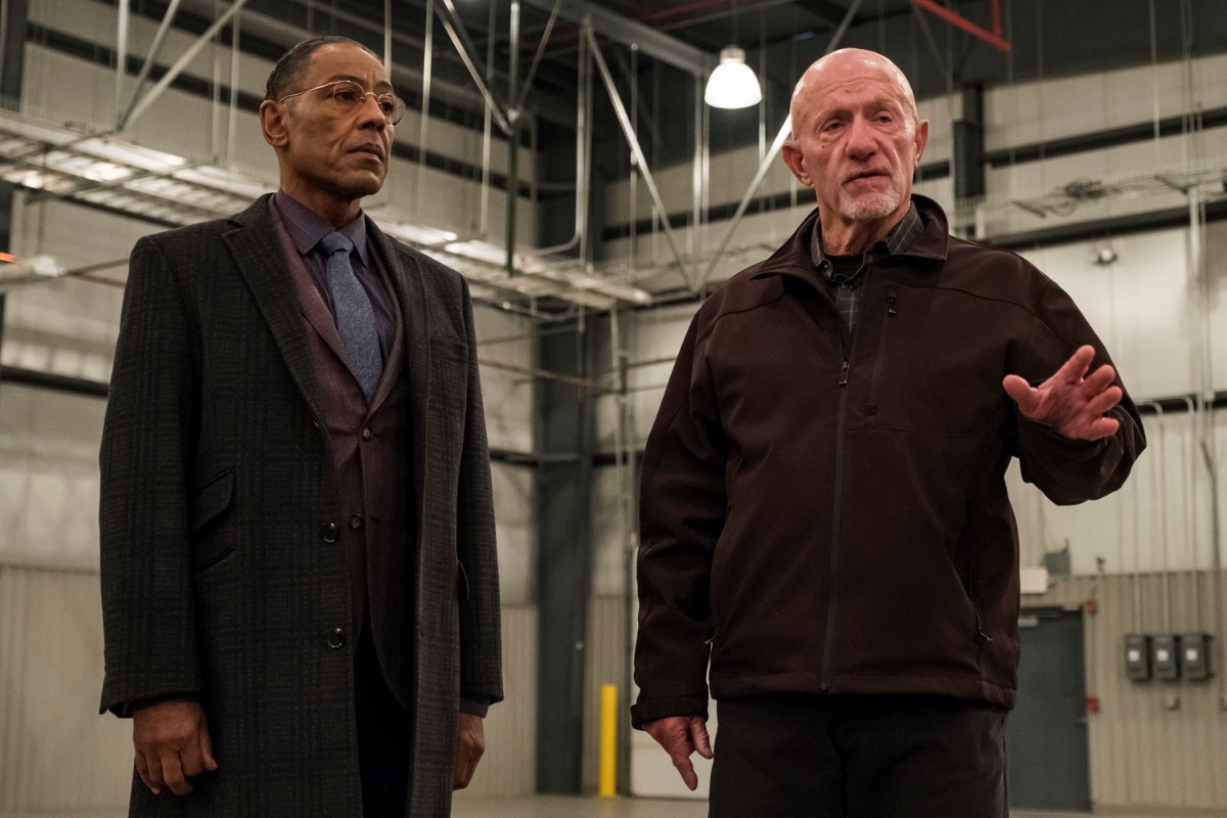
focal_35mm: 50
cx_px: 614
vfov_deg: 27.0
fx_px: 1704
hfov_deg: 39.6
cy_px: 409
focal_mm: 33.2
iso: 6400
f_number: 3.2
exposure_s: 1/125
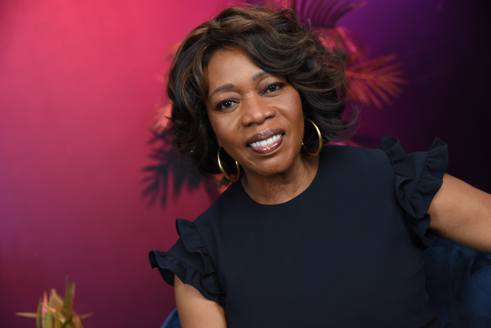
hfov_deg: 38.2
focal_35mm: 52
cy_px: 164
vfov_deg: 26.0
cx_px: 246
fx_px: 709
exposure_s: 1/100
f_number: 4
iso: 4000
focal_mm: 52
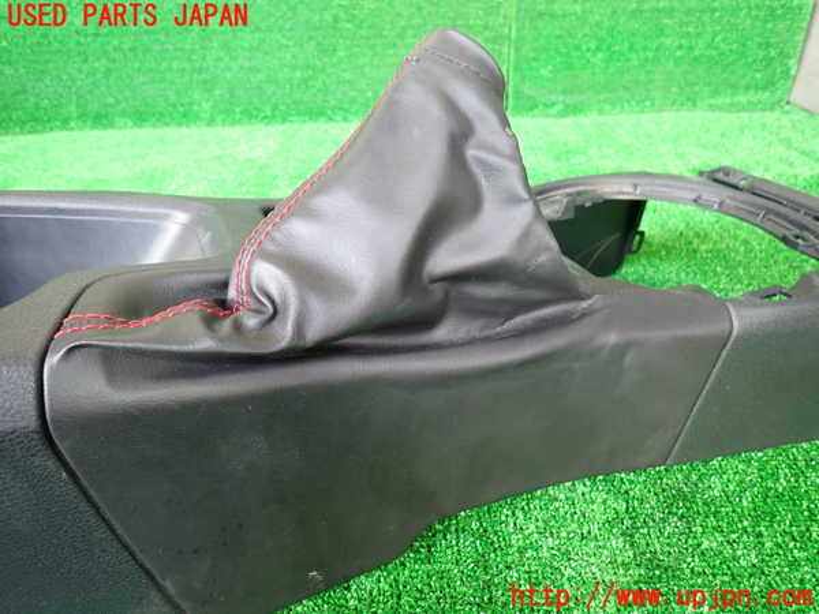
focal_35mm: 25
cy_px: 307
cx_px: 410
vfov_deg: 54.9
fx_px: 591
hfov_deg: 69.4
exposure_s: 1/50
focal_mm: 4.5
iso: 200
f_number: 2
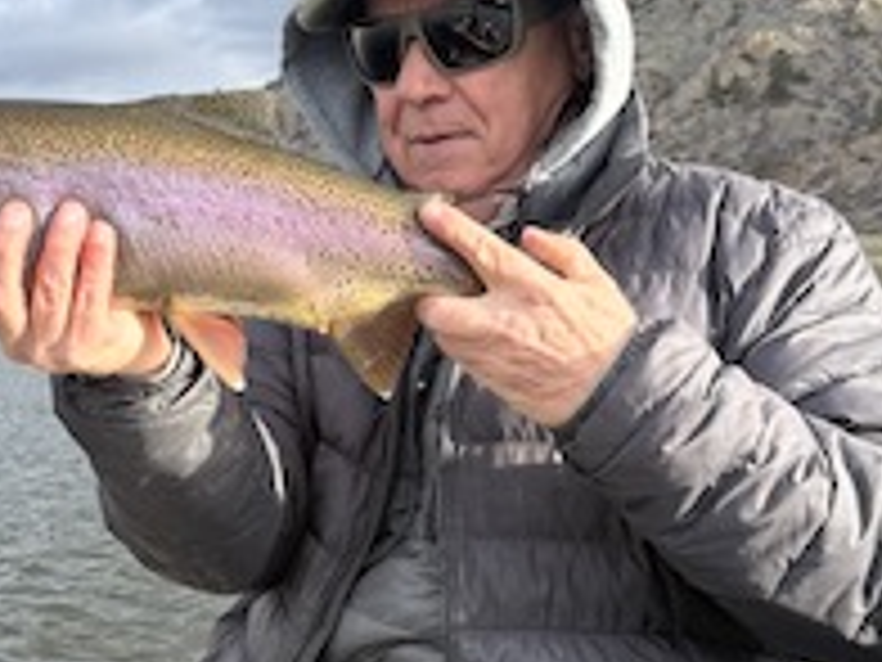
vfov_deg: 26.5
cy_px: 396
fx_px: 1401
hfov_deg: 34.5
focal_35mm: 55
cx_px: 274
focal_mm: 6.76
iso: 100
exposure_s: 1/1292
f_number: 1.78
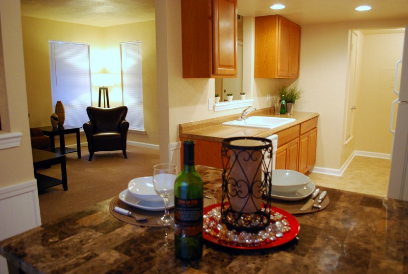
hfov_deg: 67.3
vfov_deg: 48.1
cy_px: 137
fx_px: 306
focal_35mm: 27
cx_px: 204
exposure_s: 1/30
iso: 1100
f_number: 3.5
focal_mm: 18
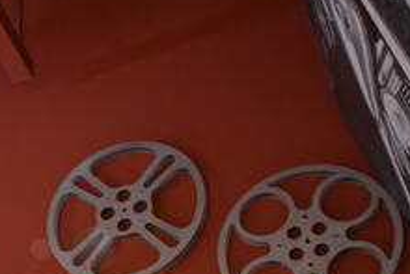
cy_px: 324
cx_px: -17
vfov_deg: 15.1
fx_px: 996
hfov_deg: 22.2
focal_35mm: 87
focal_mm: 21
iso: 3200
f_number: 3.8
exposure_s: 1/20
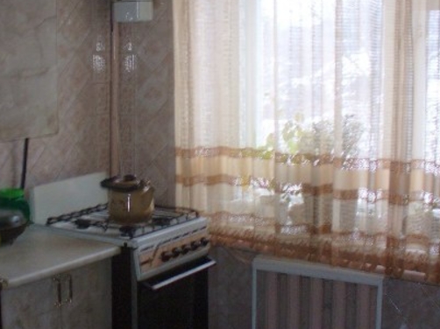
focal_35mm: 59
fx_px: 750
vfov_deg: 24.8
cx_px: 158
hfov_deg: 32.5
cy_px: 150
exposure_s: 1/8
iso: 100
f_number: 2.8
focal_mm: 6.1
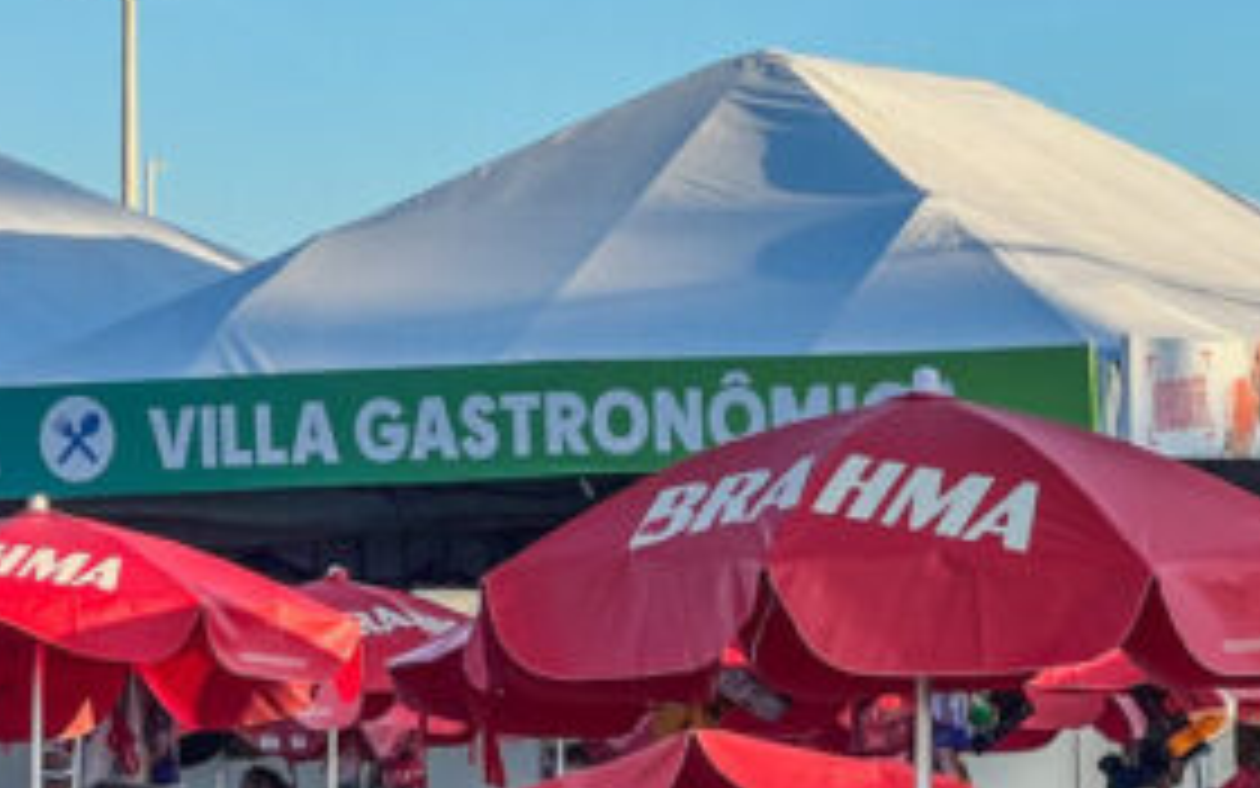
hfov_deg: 10.0
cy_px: 63
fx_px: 7211
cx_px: 828
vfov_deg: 6.2
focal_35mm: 210
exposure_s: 1/500
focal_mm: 9
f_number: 2.8
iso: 32
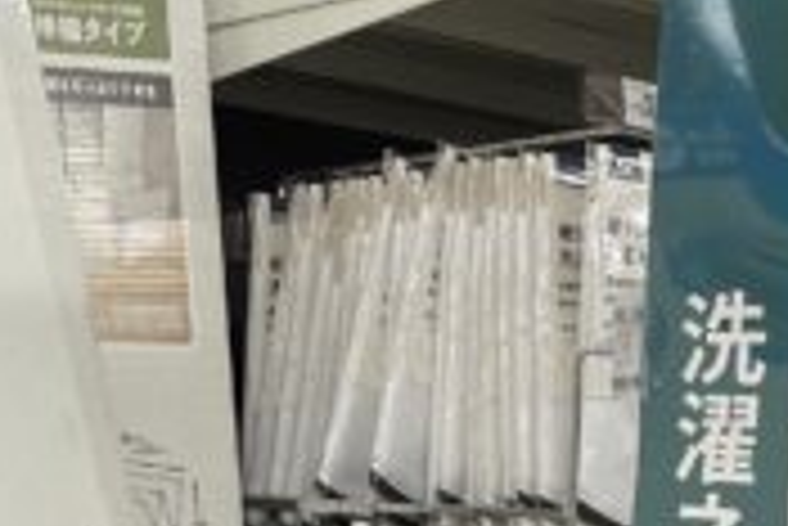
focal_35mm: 103
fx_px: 2256
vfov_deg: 12.9
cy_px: 679
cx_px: -254
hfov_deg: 18.4
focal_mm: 4.2
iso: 80
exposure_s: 1/100
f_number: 1.6
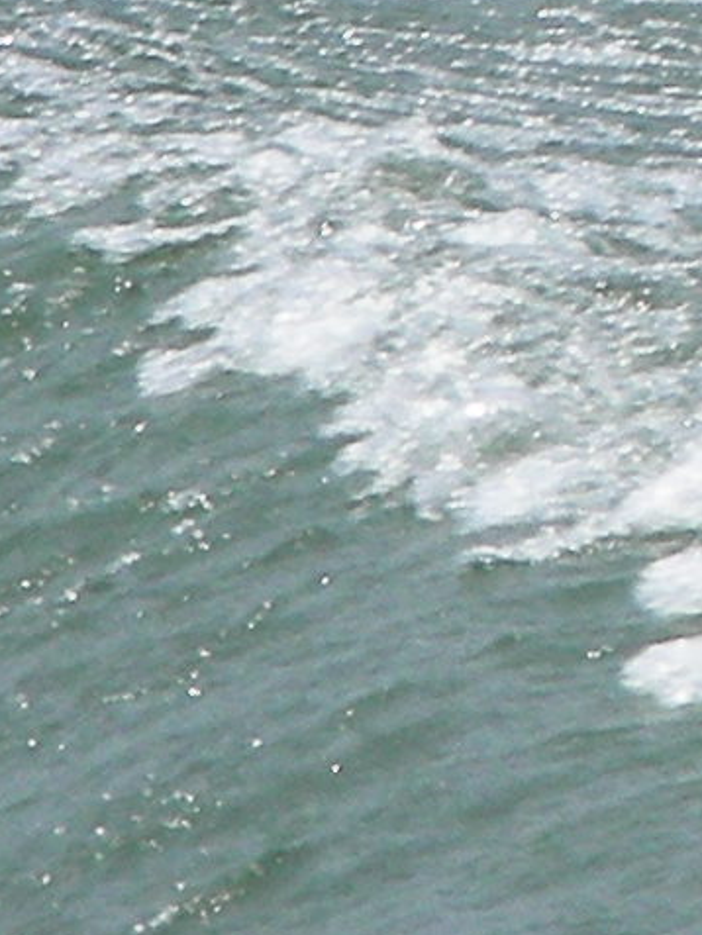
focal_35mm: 1157
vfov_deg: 1.7
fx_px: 31271
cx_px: 1926
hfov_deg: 1.3
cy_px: -794
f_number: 5.6
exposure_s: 1/476
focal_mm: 32.7
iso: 50
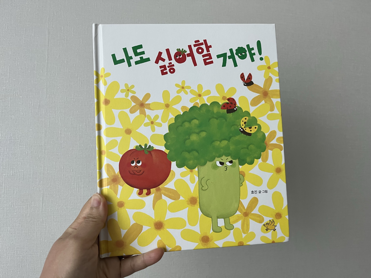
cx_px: 186
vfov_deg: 53.1
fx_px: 279
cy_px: 139
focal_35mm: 26
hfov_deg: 67.3
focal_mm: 5.1
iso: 125
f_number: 1.6
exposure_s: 1/98
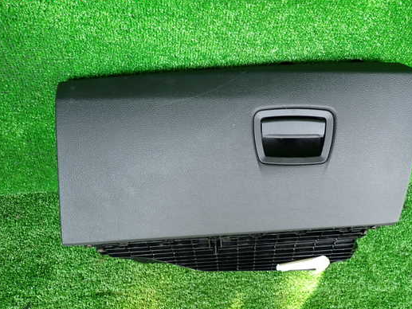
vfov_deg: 48.2
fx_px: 345
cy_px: 162
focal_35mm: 29
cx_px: 233
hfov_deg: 61.4
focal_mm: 4.5
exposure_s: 1/125
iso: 200
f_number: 2
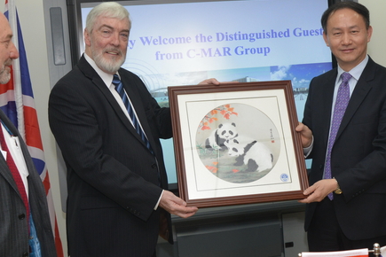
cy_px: 127
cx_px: 254
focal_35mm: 69
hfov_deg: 29.1
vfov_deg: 19.7
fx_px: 740
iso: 800
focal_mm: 30
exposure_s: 1/125
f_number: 5
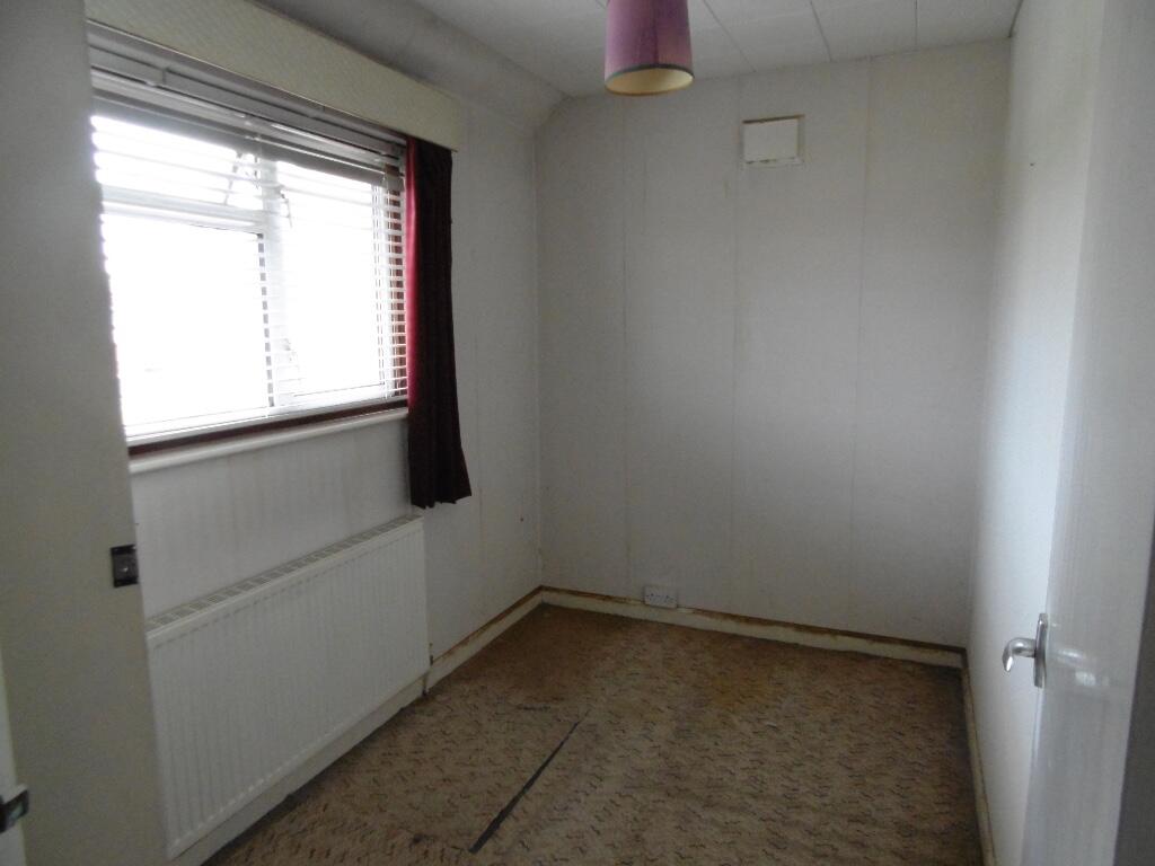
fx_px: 734
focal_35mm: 22
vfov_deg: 61.1
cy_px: 433
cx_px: 578
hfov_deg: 76.4
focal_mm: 4
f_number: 3
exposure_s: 1/60
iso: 320
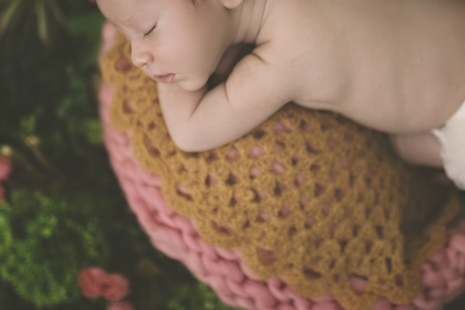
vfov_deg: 22.2
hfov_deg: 32.8
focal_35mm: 61
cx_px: 272
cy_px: 97
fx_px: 788
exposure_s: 1/200
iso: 200
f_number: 1.4
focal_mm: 35
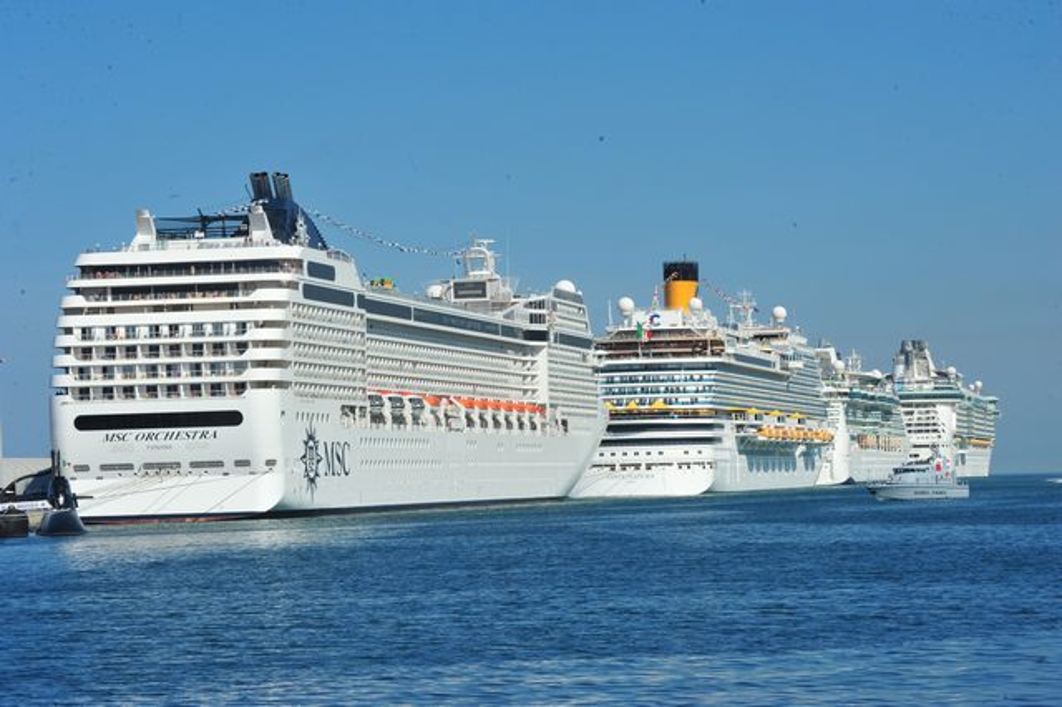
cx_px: 531
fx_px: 3538
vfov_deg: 11.4
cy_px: 354
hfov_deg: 17.1
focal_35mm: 120
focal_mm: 120
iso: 640
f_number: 20
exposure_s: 1/500
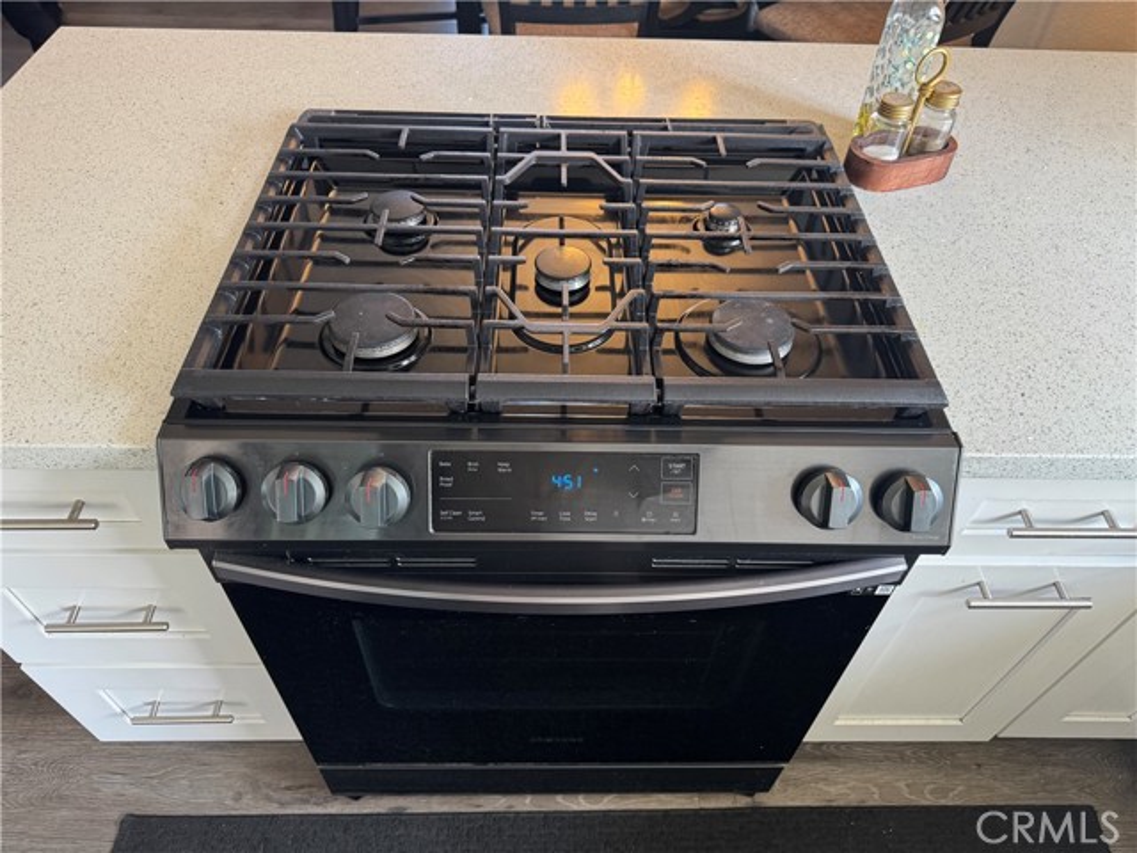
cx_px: 568
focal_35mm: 24
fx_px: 788
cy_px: 426
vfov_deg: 56.8
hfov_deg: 71.6
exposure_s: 1/60
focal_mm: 6.76
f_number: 1.78
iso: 250
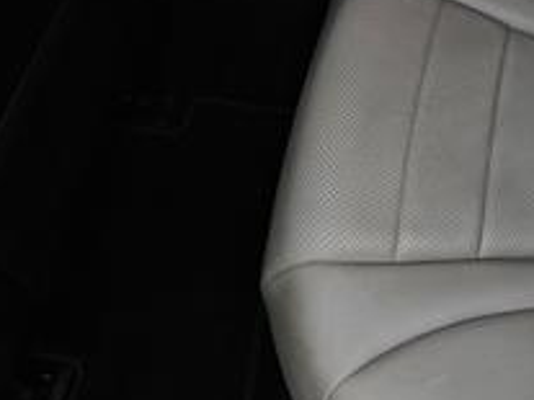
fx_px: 863
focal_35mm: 56
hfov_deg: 34.0
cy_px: -46
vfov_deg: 24.3
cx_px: 369
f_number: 1.7
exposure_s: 1/419
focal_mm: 6.3
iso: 20
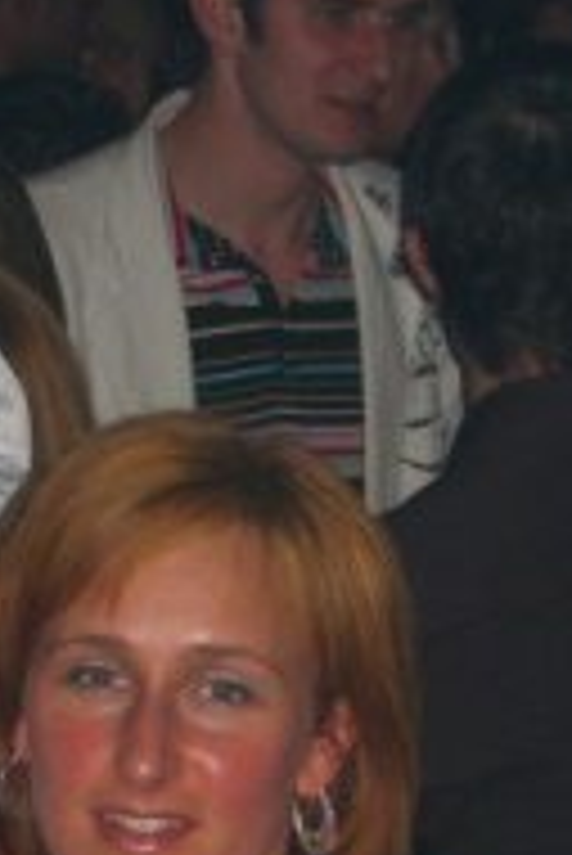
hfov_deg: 6.2
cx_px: 122
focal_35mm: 223
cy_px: 711
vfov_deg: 9.2
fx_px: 5305
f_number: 4
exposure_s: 1/60
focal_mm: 14.2
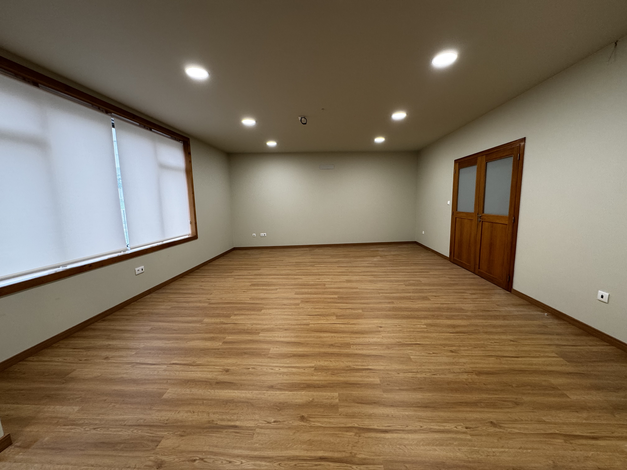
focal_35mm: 14
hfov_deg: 102.1
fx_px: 254
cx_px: 314
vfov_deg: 85.7
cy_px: 235
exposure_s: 1/100
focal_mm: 2.22
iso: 160
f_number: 2.2
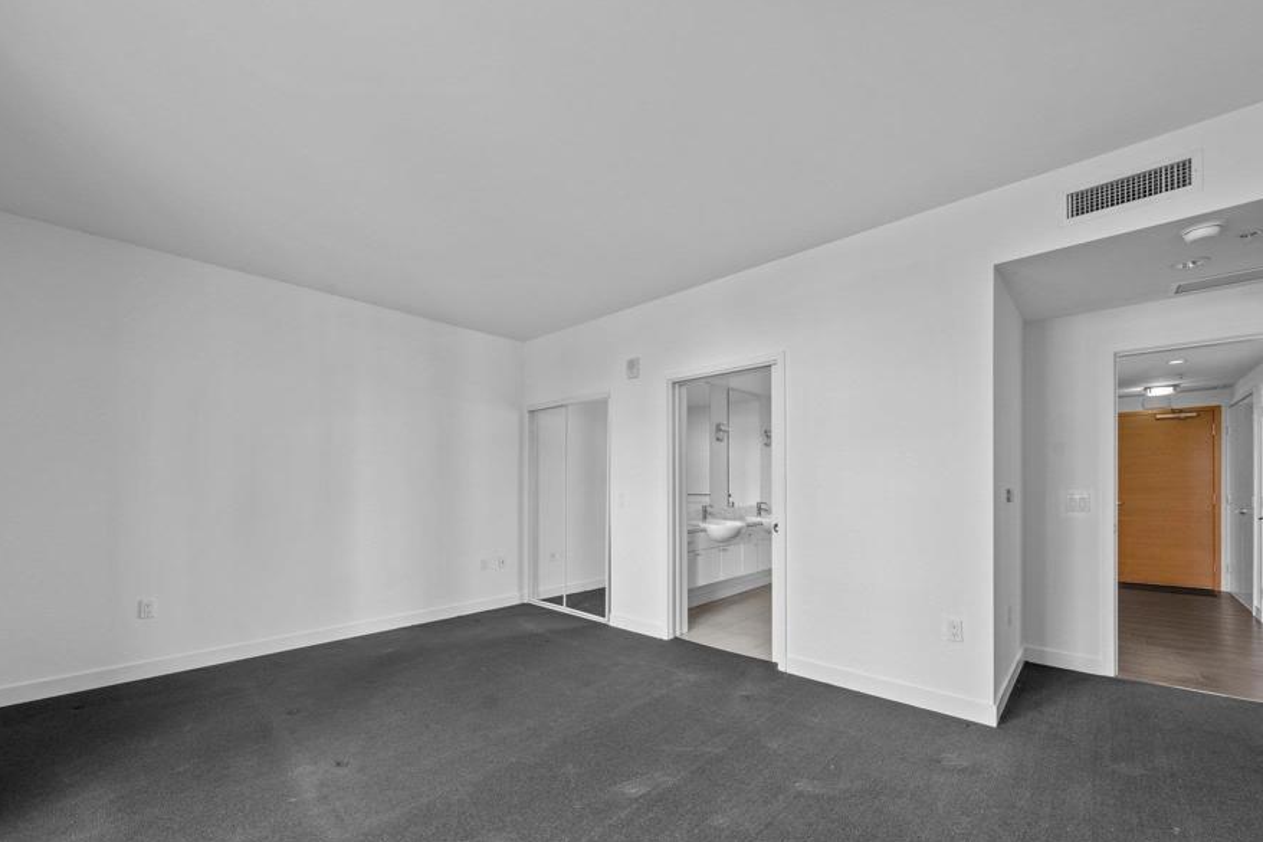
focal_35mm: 14
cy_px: 486
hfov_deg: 104.3
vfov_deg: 80.6
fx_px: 491
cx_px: 630
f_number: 9
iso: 1000
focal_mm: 12
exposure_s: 1/8
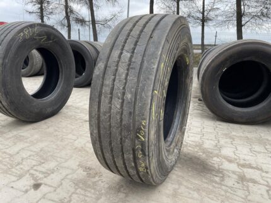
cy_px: 102
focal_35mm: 26
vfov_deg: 53.1
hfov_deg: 67.3
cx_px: 136
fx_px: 204
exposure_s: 1/619
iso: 32
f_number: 1.6
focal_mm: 4.2
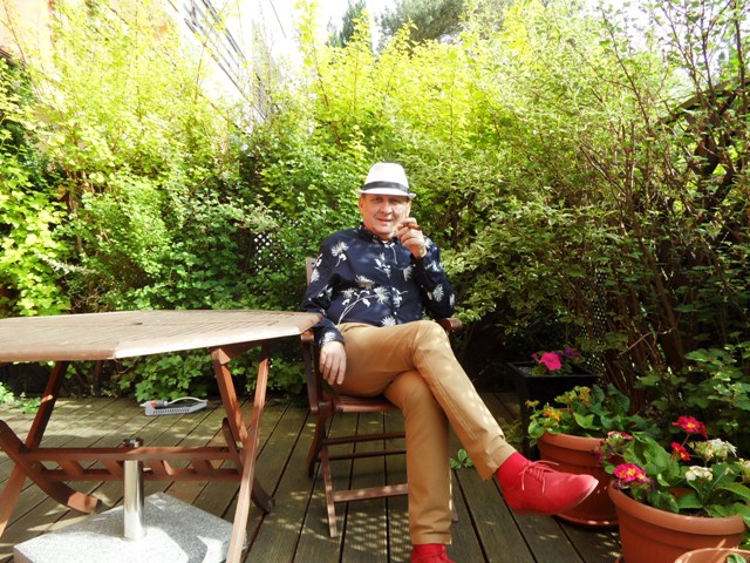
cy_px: 282
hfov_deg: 71.6
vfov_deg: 56.8
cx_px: 375
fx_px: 520
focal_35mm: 24
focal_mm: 3.9
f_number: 3.2
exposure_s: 1/180
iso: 80
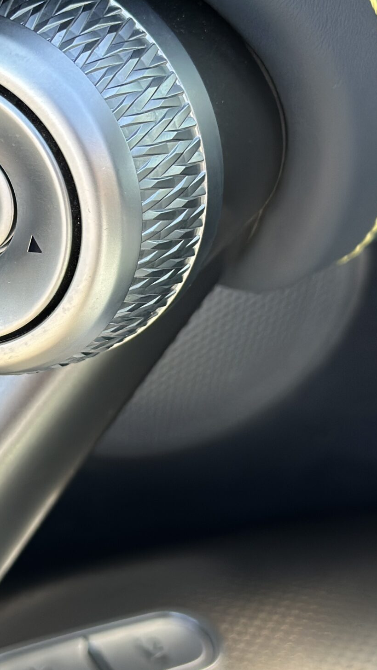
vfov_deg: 23.1
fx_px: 1634
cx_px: -45
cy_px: 292
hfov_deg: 12.9
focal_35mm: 92
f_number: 1.78
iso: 80
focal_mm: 6.86
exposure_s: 1/555
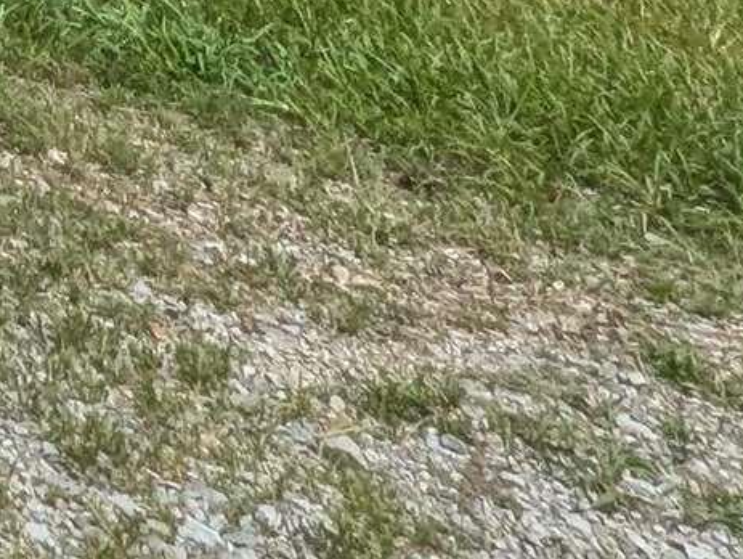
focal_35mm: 86
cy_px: -1161
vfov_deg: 10.8
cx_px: -1066
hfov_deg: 14.4
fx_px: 1847
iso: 46
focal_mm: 1.95
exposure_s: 1/2519
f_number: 2.2
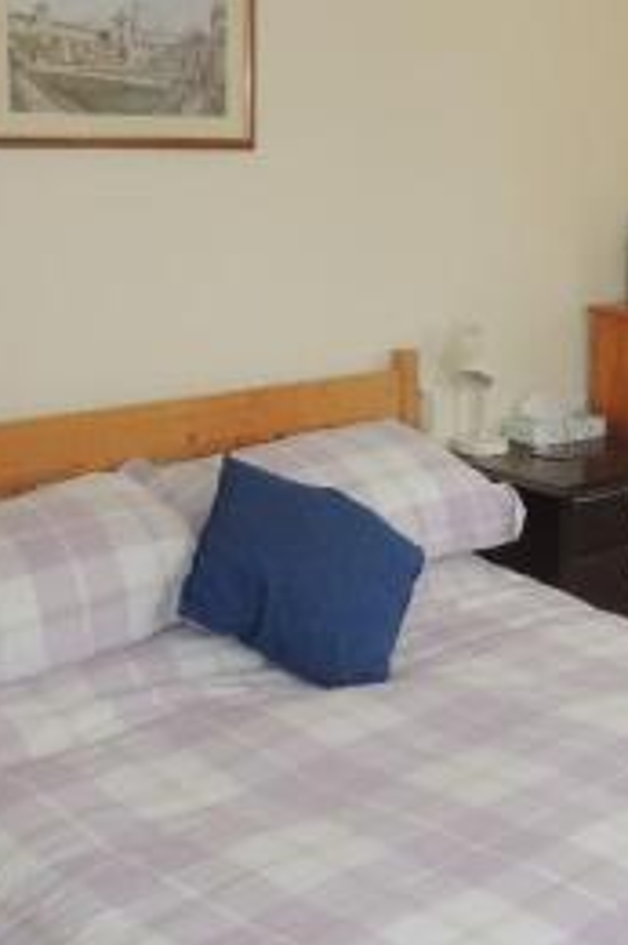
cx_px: 572
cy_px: 380
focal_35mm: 56
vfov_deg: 35.5
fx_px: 1467
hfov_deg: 23.5
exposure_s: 1/100
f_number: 3
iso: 100
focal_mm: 4.3
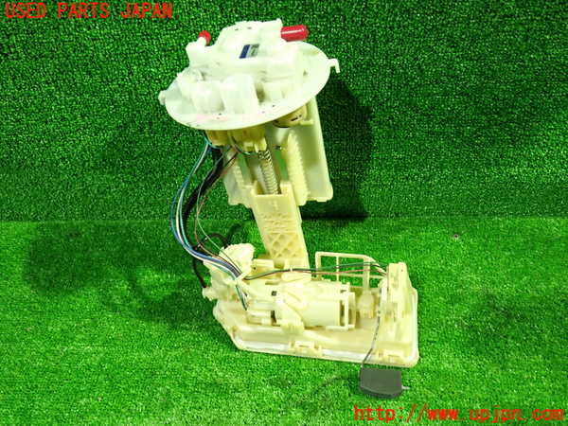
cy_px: 213
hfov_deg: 60.0
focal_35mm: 30
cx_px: 284
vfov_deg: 46.8
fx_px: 492
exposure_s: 1/25
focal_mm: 5.4
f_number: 2.3
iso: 800
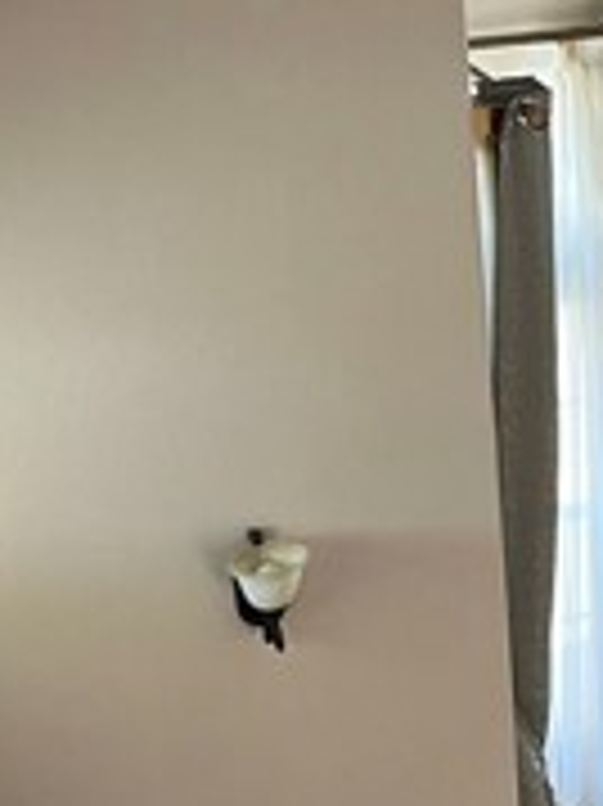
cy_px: 108
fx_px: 2163
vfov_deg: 20.7
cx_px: 810
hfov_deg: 15.1
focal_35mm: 93
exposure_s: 1/60
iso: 80
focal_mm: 5.1
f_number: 1.6
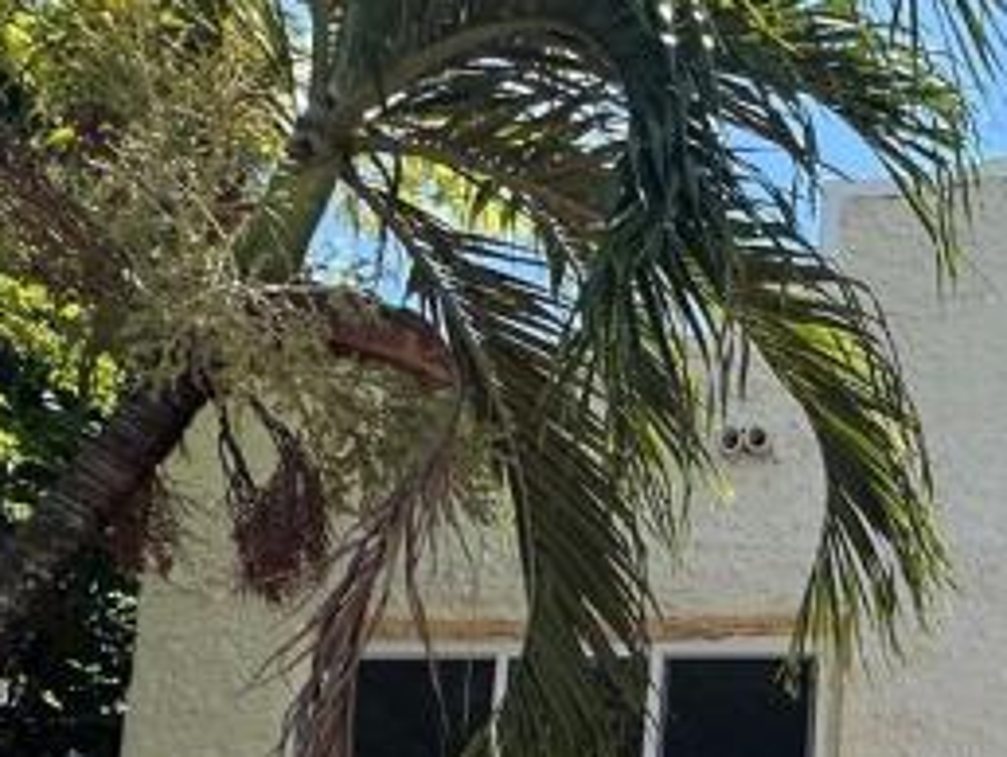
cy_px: 1276
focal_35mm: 52
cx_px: 1296
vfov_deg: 21.2
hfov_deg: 29.8
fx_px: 1514
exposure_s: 1/824
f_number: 2.2
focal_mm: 2.22
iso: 40
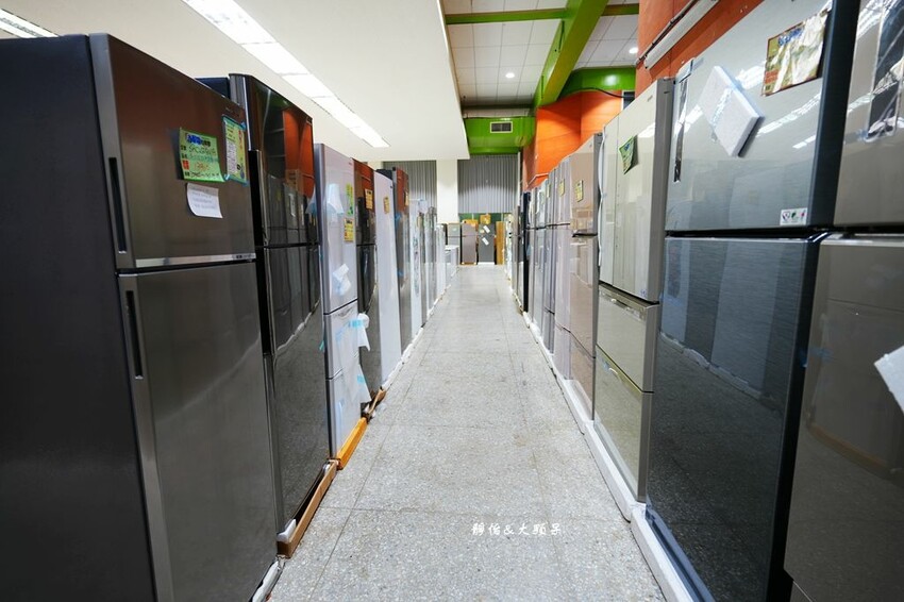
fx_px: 427
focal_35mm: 17
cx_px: 452
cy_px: 301
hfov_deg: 93.3
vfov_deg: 70.4
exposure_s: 1/30
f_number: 2.8
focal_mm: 17
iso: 400
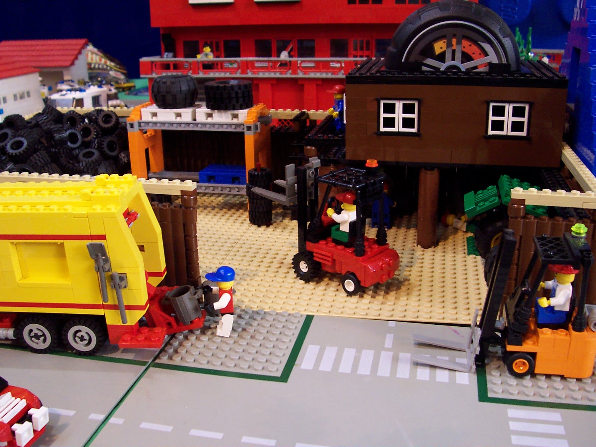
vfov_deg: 38.7
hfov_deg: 50.1
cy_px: 224
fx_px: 637
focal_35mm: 37
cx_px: 298
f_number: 2.8
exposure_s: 1/30
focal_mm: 5.6
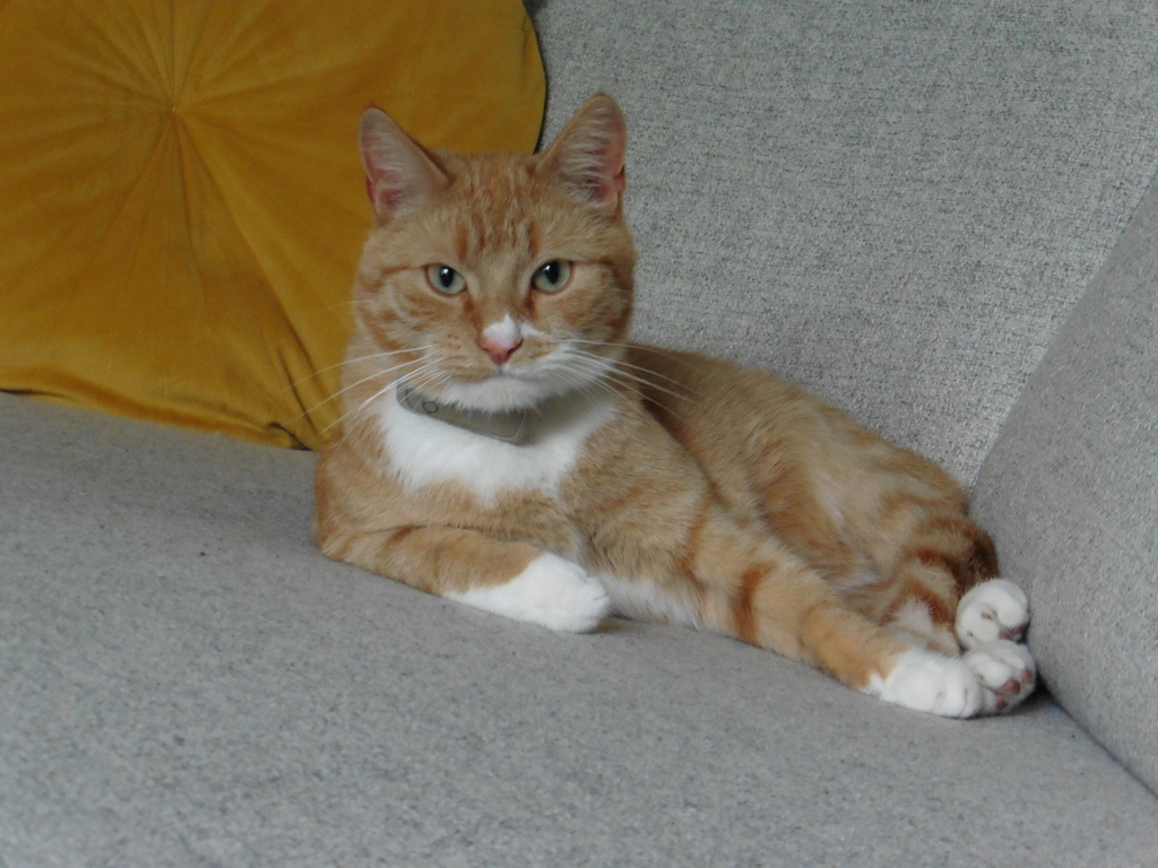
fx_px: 2843
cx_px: 579
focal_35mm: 85
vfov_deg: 17.4
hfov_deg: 23.0
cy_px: 434
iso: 400
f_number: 5.2
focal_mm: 15.1
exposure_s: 1/8
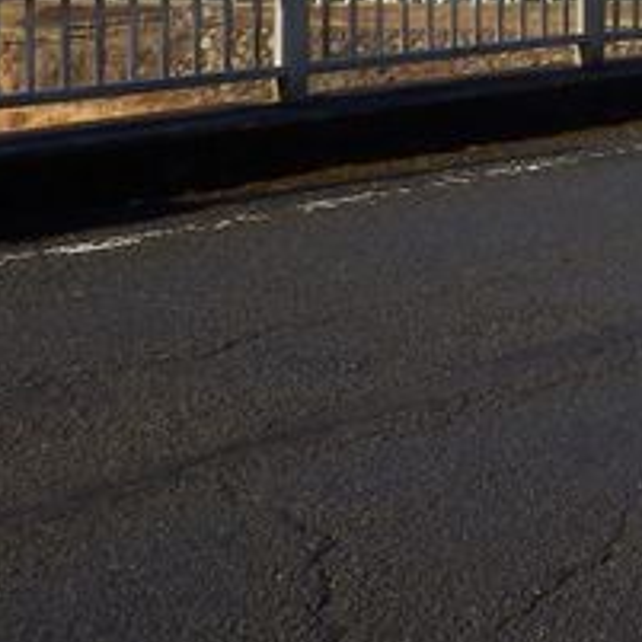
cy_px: -137
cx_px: 1013
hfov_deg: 13.9
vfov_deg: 14.5
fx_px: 2434
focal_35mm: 116
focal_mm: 5.9
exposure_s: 1/500
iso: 80
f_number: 3.7
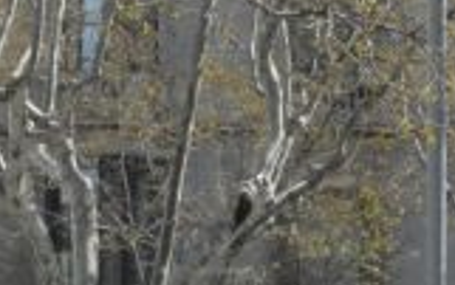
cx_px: 537
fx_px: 3612
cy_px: 4
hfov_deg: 7.2
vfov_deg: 4.5
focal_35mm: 291
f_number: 16
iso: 3200
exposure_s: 1/1000
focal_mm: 30
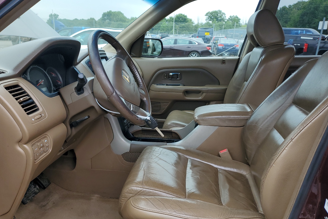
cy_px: 120
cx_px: 163
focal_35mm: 28
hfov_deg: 65.5
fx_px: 255
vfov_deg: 46.3
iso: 50
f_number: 1.5
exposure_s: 1/385
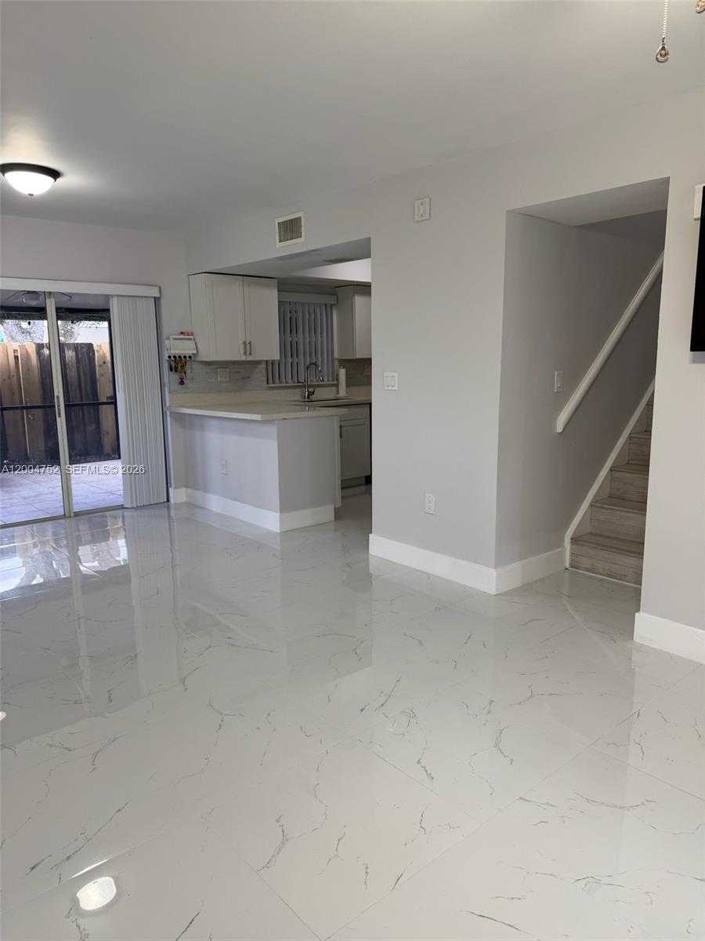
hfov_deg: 56.8
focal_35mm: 24
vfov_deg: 71.6
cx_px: 352
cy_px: 470
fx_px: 652
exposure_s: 1/60
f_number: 1.78
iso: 125
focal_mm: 6.76
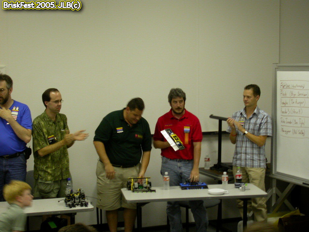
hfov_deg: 27.4
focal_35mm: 71
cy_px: 116
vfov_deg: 20.7
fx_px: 634
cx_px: 154
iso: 100
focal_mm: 14.7
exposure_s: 1/14.5
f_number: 3.3
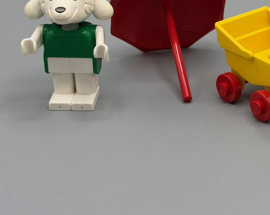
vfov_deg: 16.3
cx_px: 198
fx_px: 751
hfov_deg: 20.2
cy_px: 68
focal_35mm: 94
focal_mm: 6.76
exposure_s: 1/641
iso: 64
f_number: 1.78
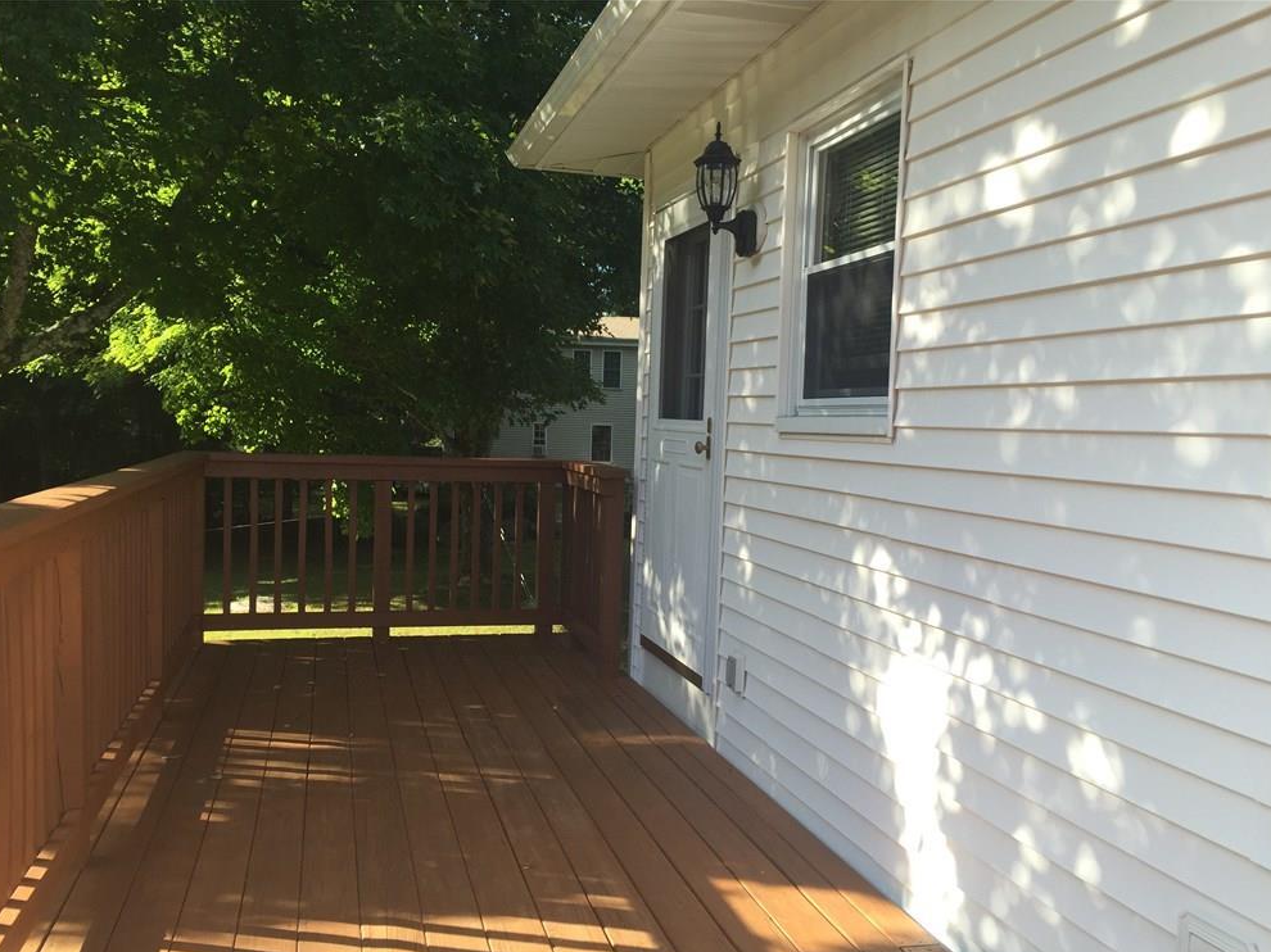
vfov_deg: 46.8
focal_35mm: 30
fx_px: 1101
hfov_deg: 60.0
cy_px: 491
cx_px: 624
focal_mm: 4.15
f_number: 2.2
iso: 32
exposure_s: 1/395
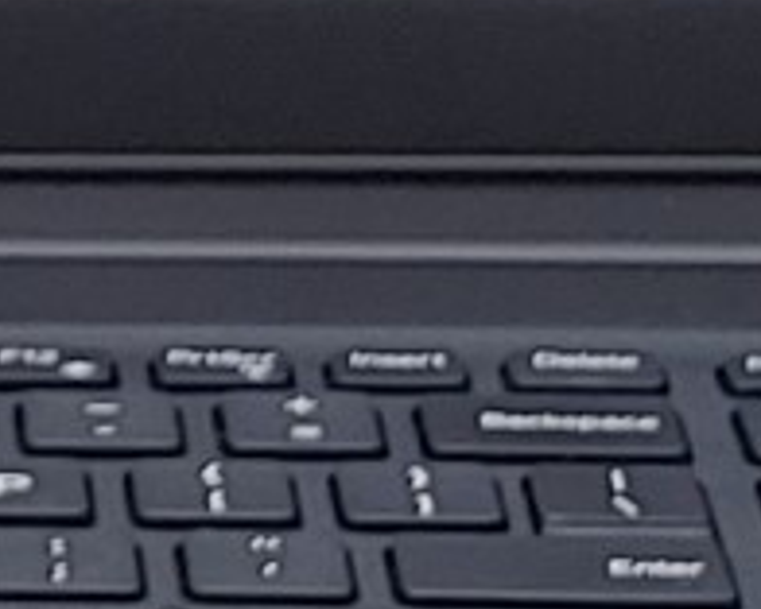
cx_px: -396
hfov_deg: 5.8
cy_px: -318
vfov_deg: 4.7
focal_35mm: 330
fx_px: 7436
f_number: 1.8
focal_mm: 4.36
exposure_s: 1/60
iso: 50
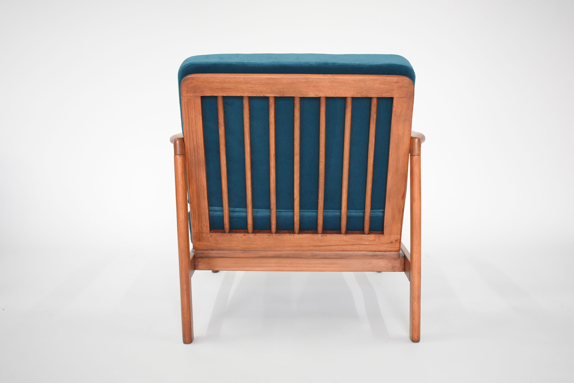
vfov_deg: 33.1
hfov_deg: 47.9
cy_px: 192
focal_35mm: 40
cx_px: 287
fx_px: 646
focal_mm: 27
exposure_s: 1/60
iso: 1800
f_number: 4
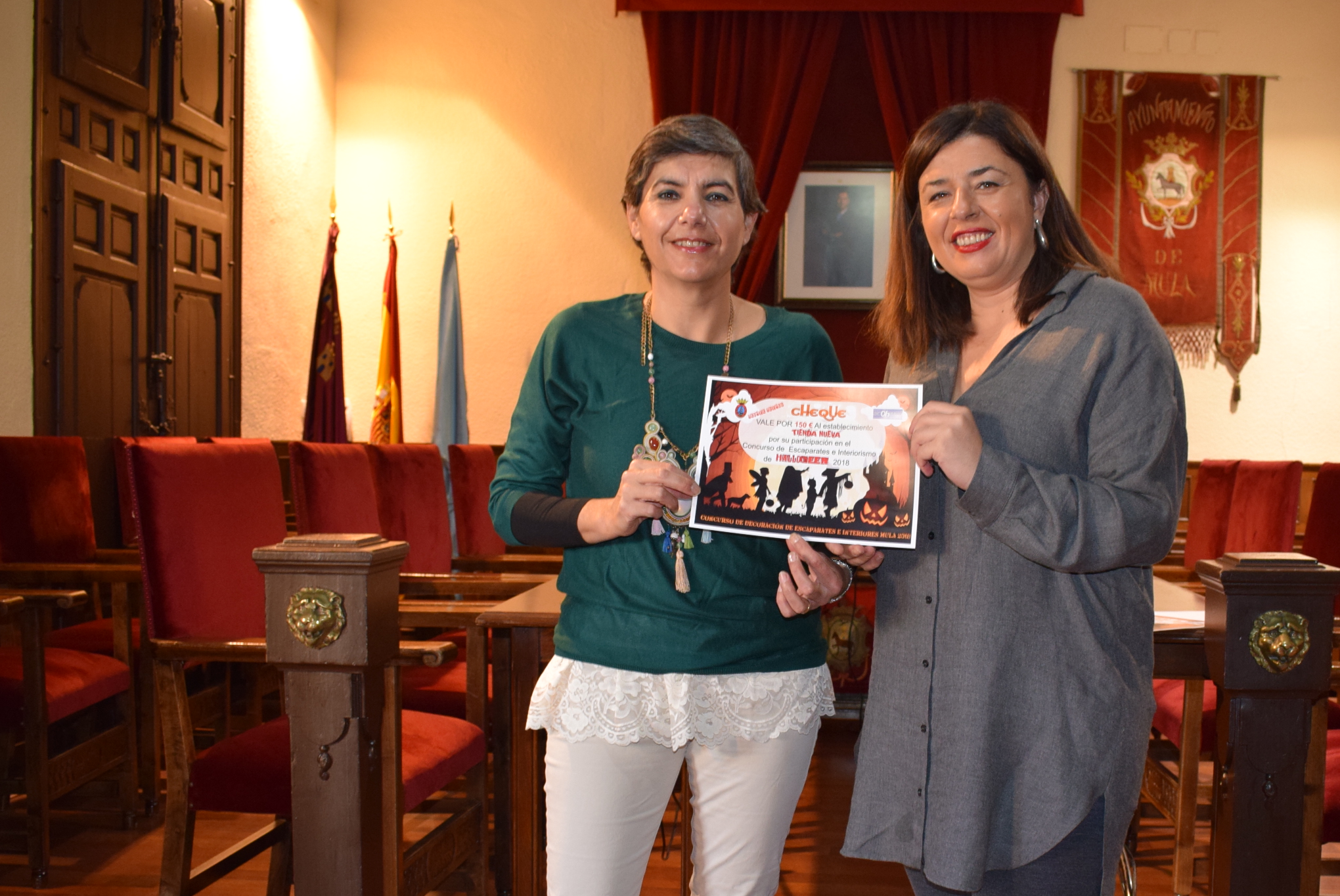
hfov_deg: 44.2
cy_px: 600
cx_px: 809
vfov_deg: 30.3
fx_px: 1639
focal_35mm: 44
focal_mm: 20
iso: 800
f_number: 4.5
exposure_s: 1/80
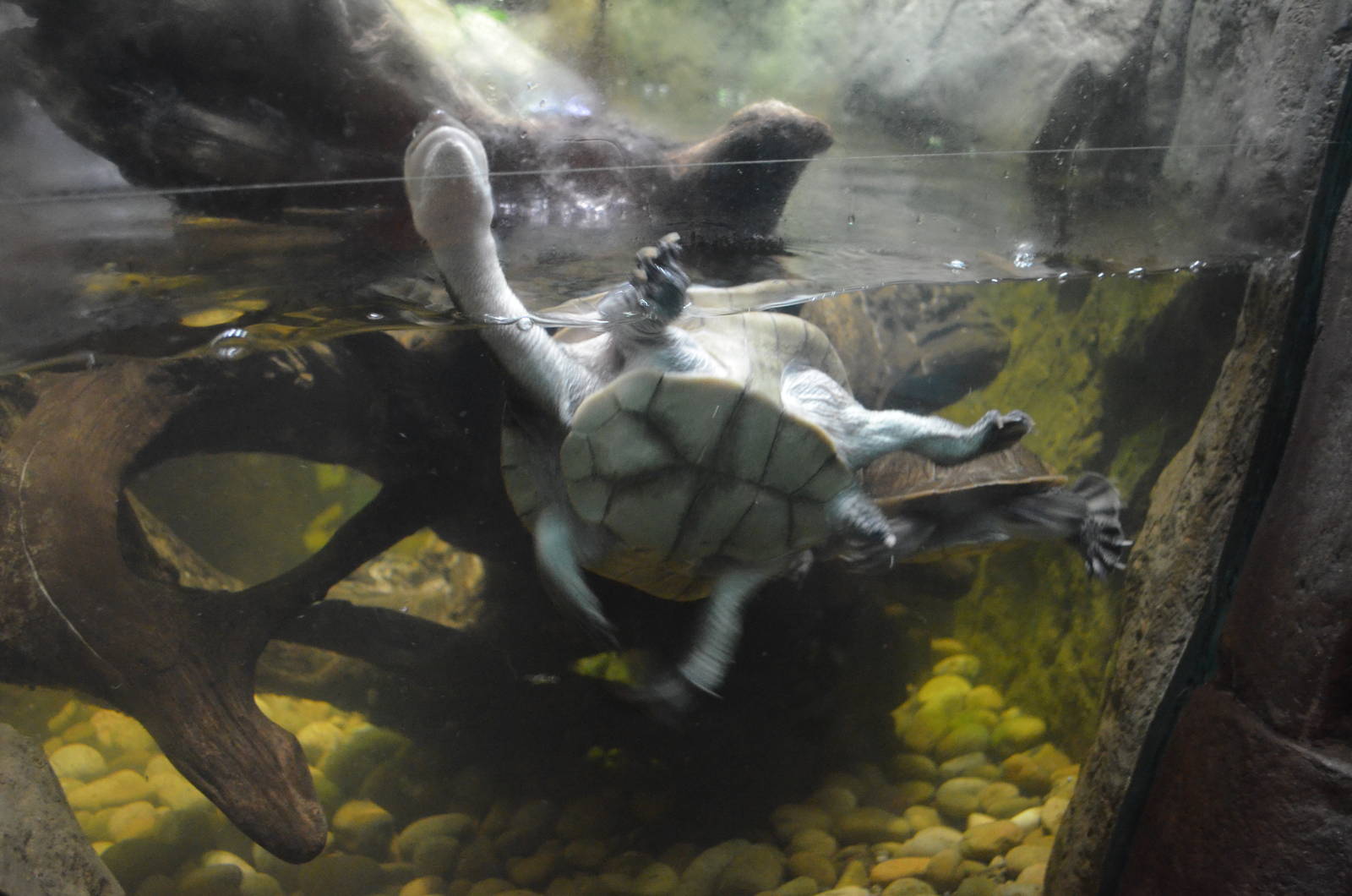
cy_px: 448
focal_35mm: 33
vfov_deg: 39.8
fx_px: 1237
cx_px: 676
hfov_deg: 57.3
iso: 3200
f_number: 4
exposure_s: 1/25
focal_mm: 22
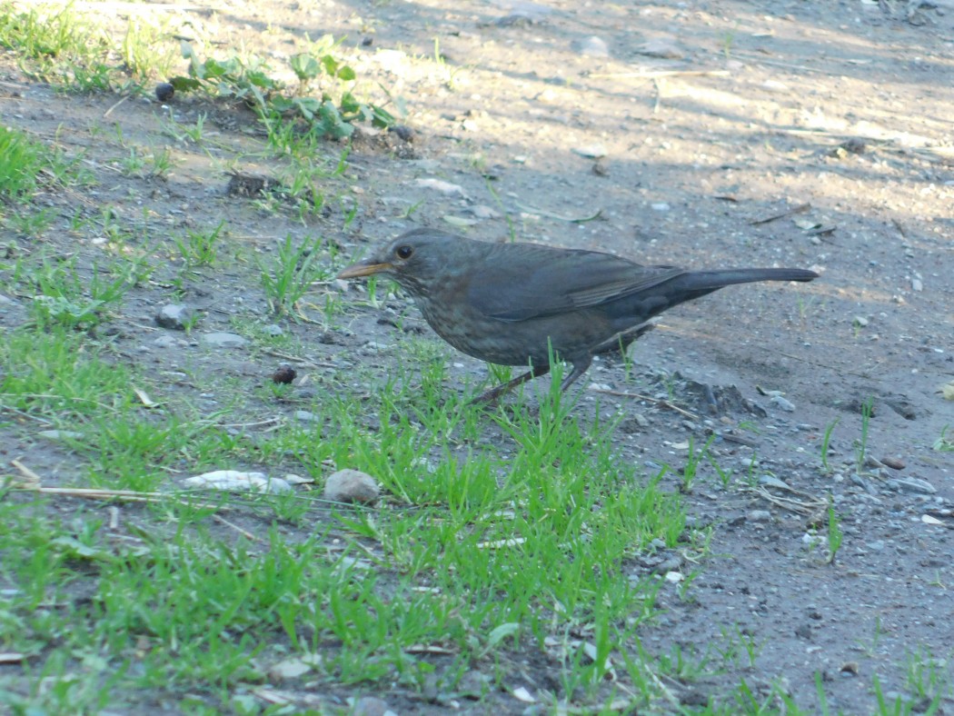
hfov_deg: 2.2
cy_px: 358
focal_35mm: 914
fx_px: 25195
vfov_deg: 1.6
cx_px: 477
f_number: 6.5
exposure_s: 1/60
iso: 400
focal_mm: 160
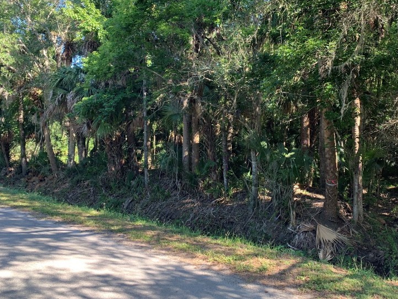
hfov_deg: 49.0
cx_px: 274
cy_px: 113
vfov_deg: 38.4
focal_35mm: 37
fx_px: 425
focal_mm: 4.25
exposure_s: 1/121
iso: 25
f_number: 1.8
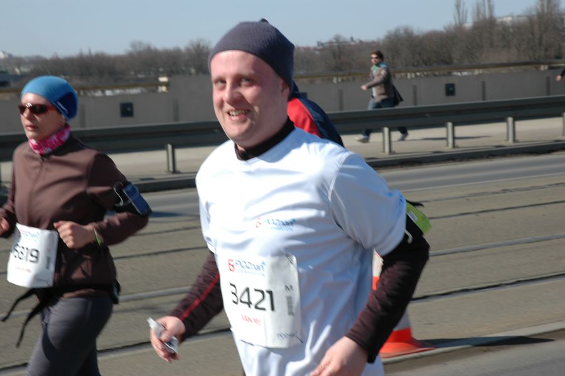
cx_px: 282
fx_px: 1317
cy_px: 188
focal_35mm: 84
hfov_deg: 24.2
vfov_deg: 16.2
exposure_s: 1/400
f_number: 10
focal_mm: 56
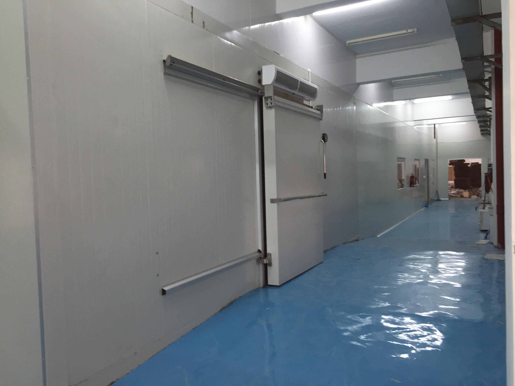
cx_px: 258
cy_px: 193
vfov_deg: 48.2
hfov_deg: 61.7
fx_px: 431
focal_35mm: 29
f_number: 2.2
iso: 125
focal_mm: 4.15
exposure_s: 1/33
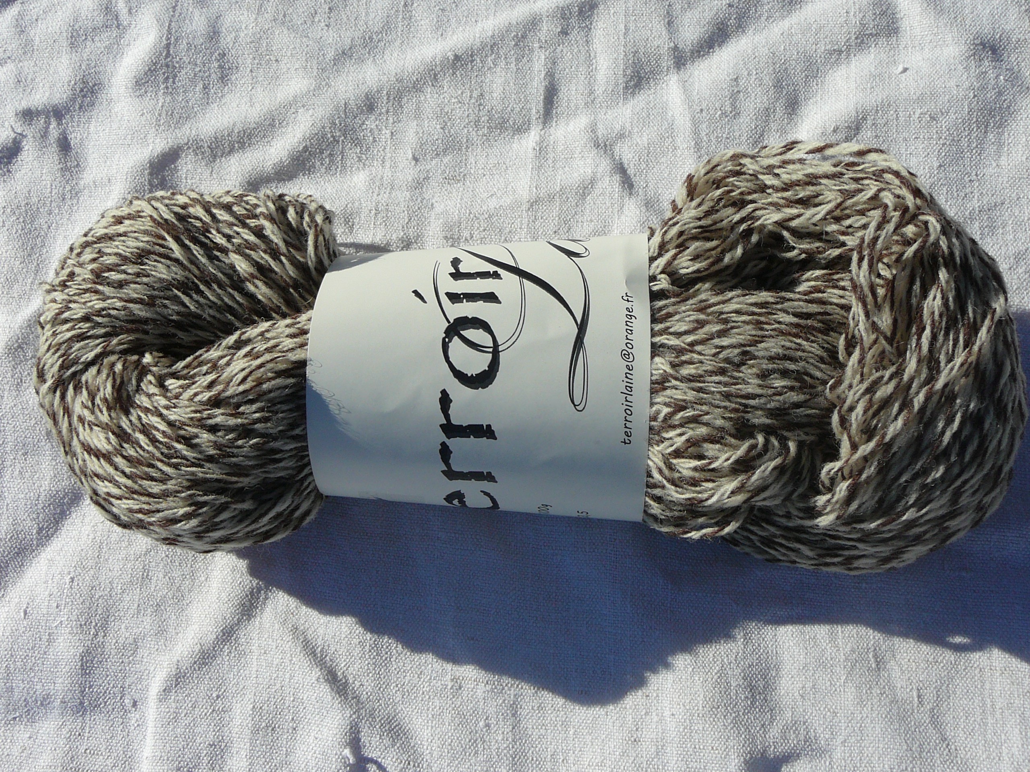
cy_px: 386
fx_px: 1279
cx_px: 515
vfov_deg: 33.6
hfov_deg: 43.9
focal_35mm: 43
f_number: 5
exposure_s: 1/800
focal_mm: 6.4
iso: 80
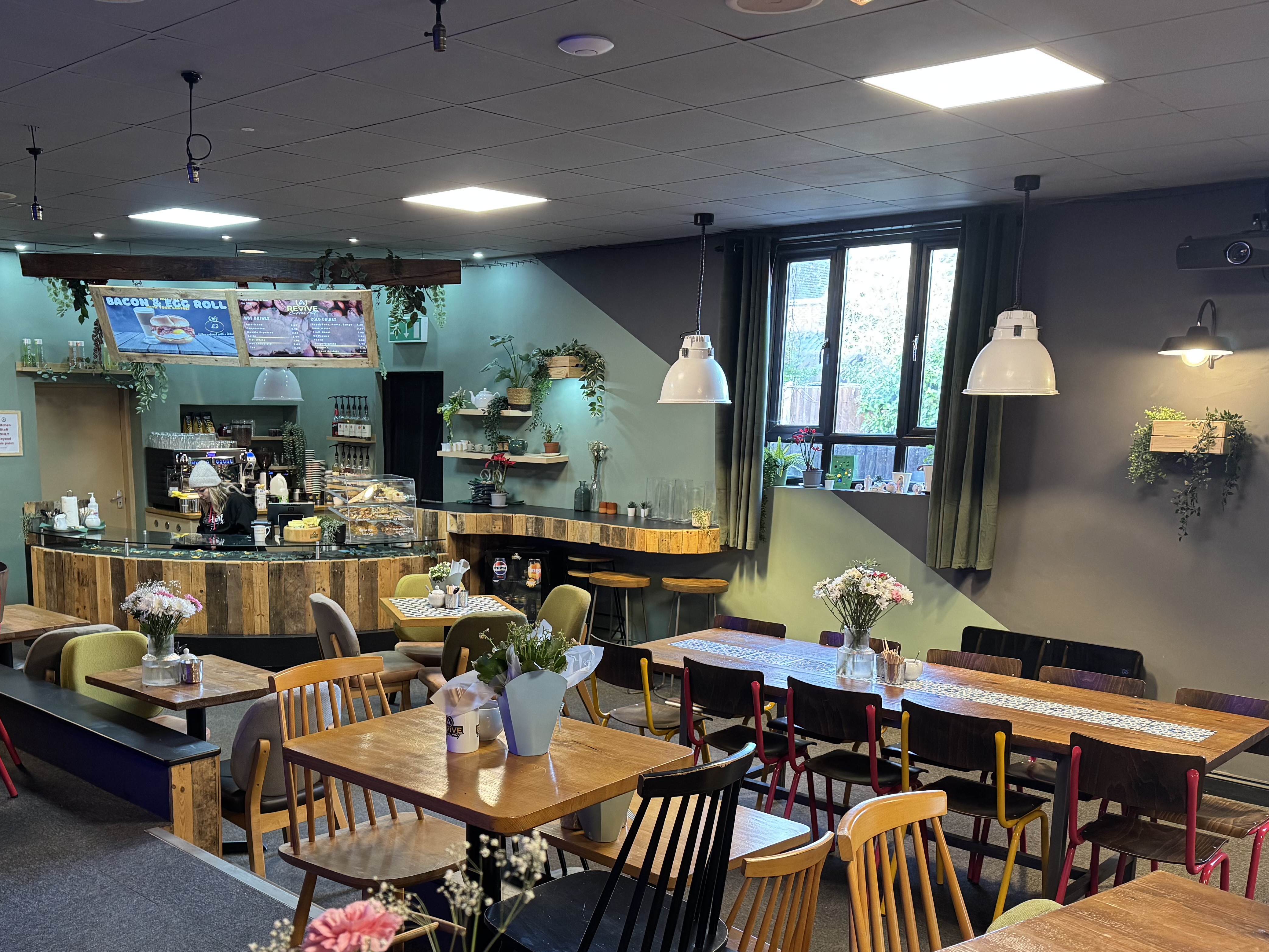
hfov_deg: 54.8
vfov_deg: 42.5
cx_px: 491
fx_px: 1210
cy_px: 620
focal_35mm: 33
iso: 320
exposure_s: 1/50
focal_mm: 6.76
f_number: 1.78
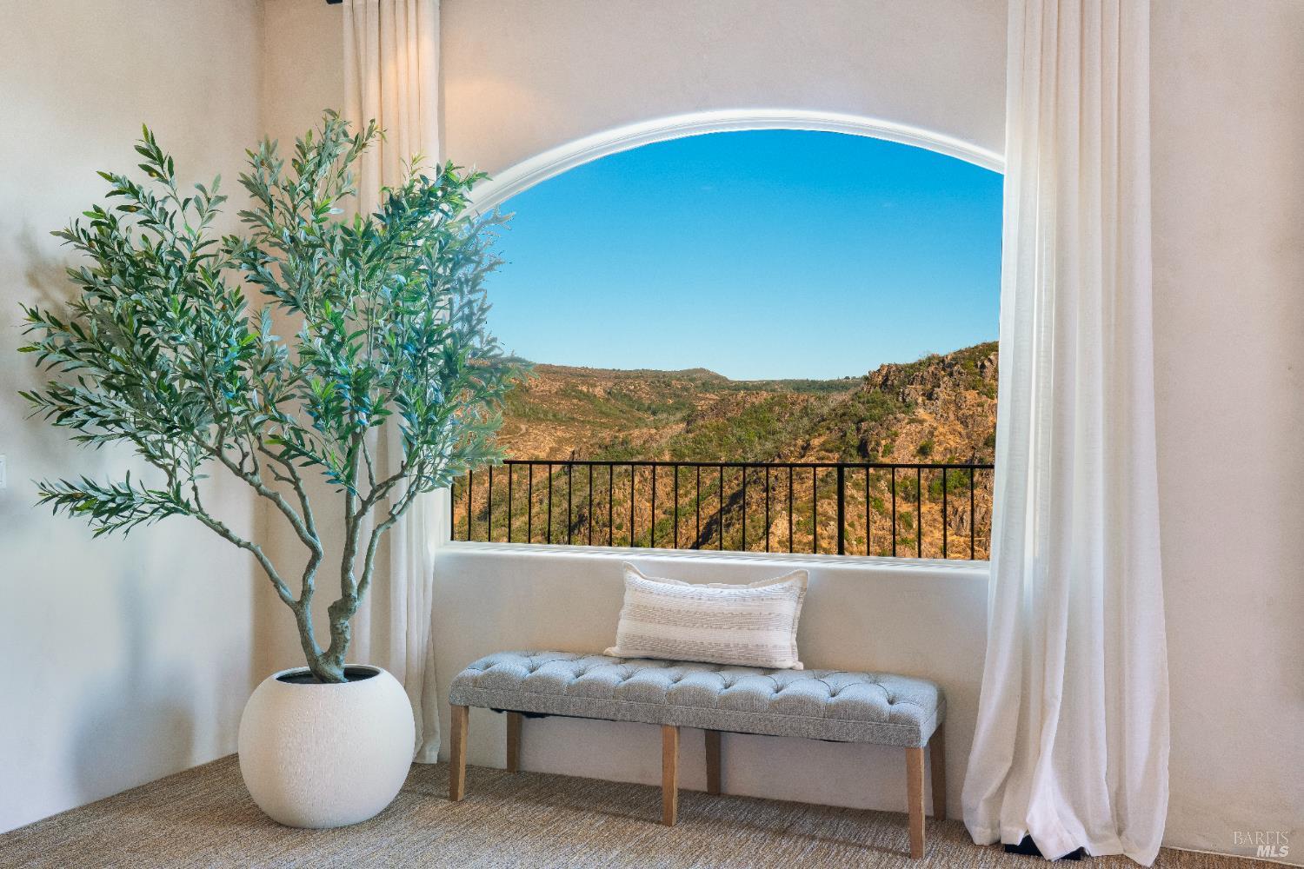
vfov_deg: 37.9
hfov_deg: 54.4
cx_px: 652
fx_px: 1268
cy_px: 434
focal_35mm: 35
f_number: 14
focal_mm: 35
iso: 100
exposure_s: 1/4
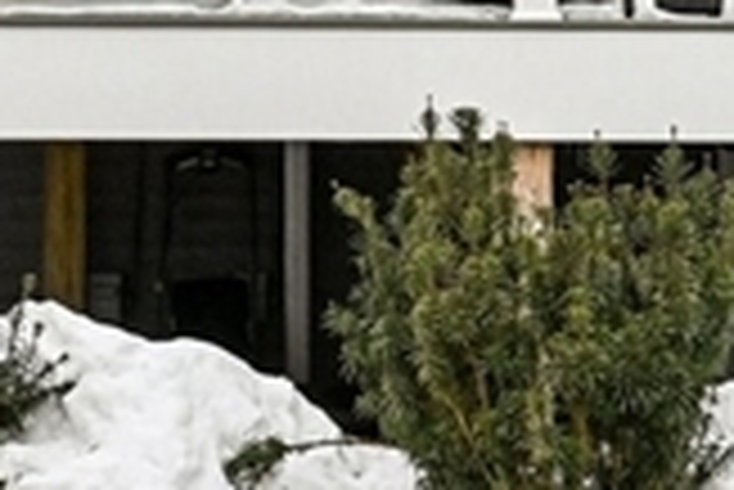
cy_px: -654
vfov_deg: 8.1
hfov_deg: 13.1
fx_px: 3204
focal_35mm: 157
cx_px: 311
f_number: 8
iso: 400
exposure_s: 1/800
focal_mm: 25
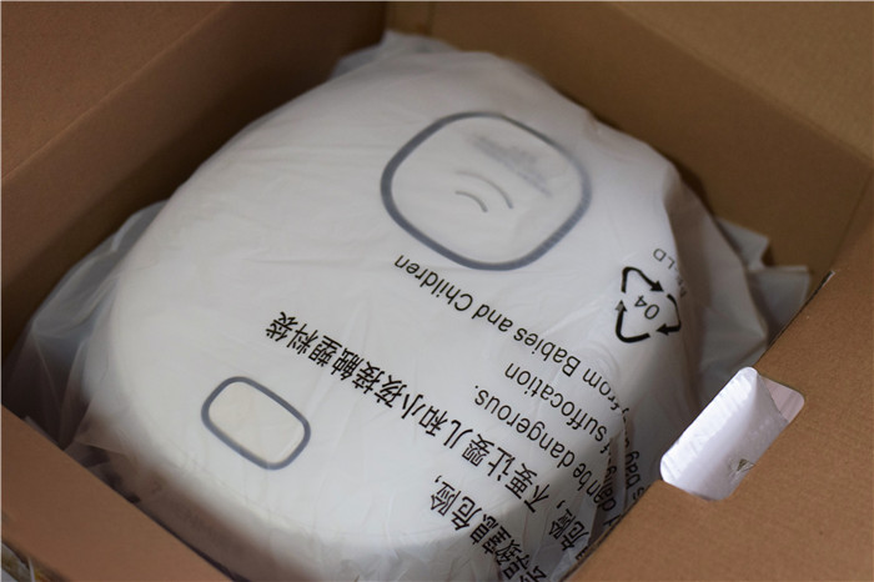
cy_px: 291
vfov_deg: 18.2
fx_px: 1820
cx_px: 437
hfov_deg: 27.0
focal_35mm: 75
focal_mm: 50
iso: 800
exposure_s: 1/60
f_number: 2.8
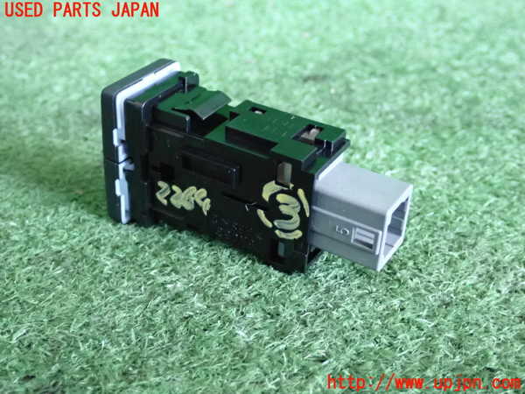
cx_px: 262
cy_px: 197
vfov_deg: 29.1
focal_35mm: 50
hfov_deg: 38.2
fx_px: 758
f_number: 3.2
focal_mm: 9.01
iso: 2500
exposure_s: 1/50
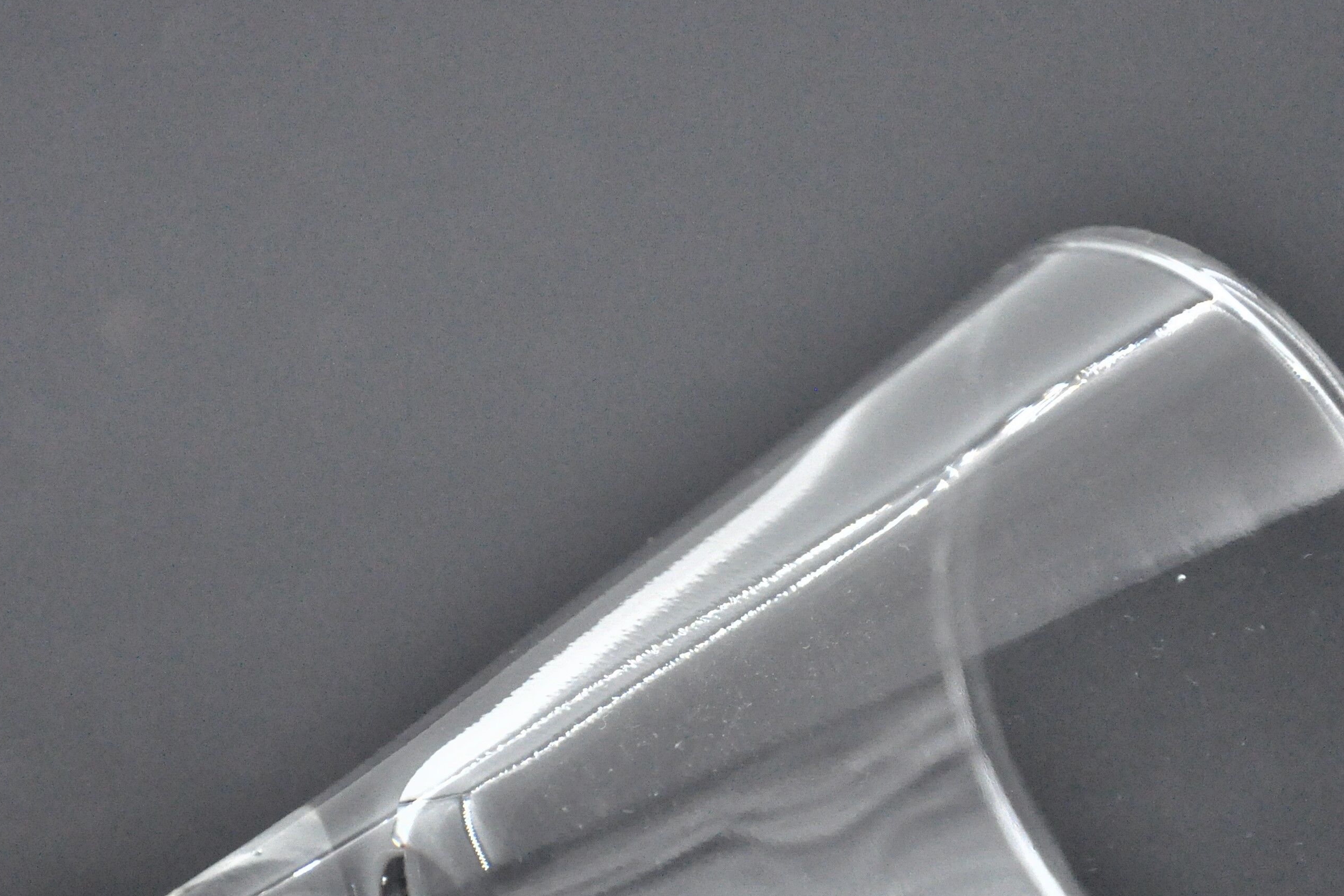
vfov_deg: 5.2
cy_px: 736
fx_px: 9850
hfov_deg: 7.8
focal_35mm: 264
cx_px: 717
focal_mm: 105
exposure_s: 1/1600
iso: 3200
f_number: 5.6
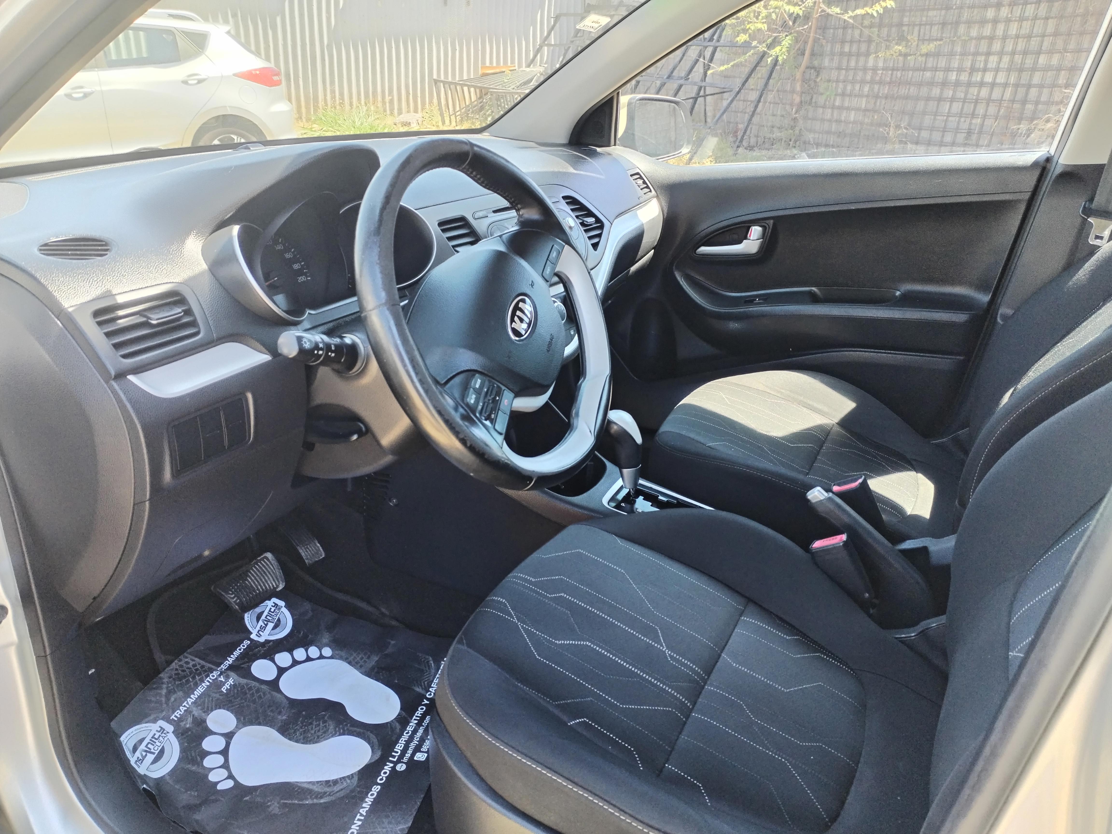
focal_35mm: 29
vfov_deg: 48.2
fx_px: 932
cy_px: 417
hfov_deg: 61.7
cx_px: 556
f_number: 1.8
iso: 150
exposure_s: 1/100
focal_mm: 4.75
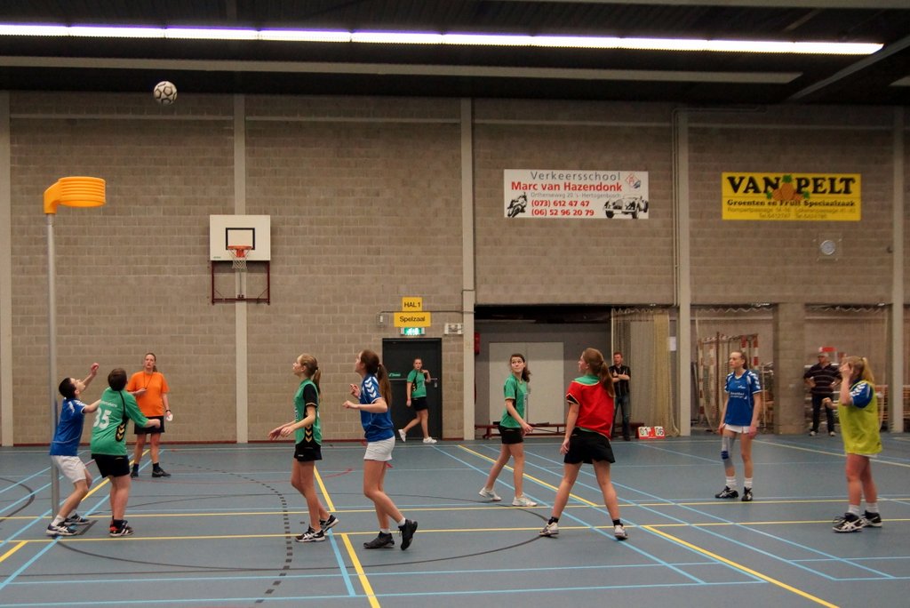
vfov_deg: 43.7
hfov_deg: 61.9
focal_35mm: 30
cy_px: 304
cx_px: 455
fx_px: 759
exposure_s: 1/320
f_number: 2.8
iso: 1600
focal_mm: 20
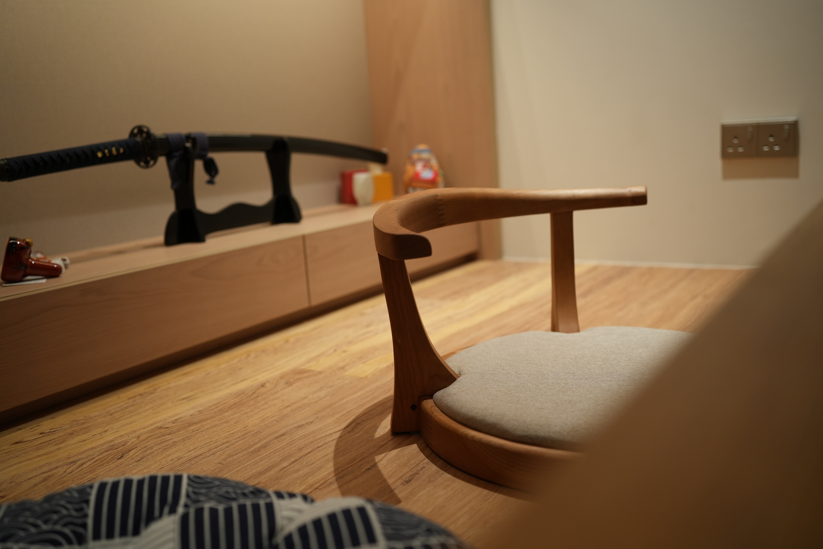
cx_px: 412
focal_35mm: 35
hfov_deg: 54.4
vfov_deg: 37.9
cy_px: 274
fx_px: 800
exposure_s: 1/40
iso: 500
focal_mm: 35
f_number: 2.5
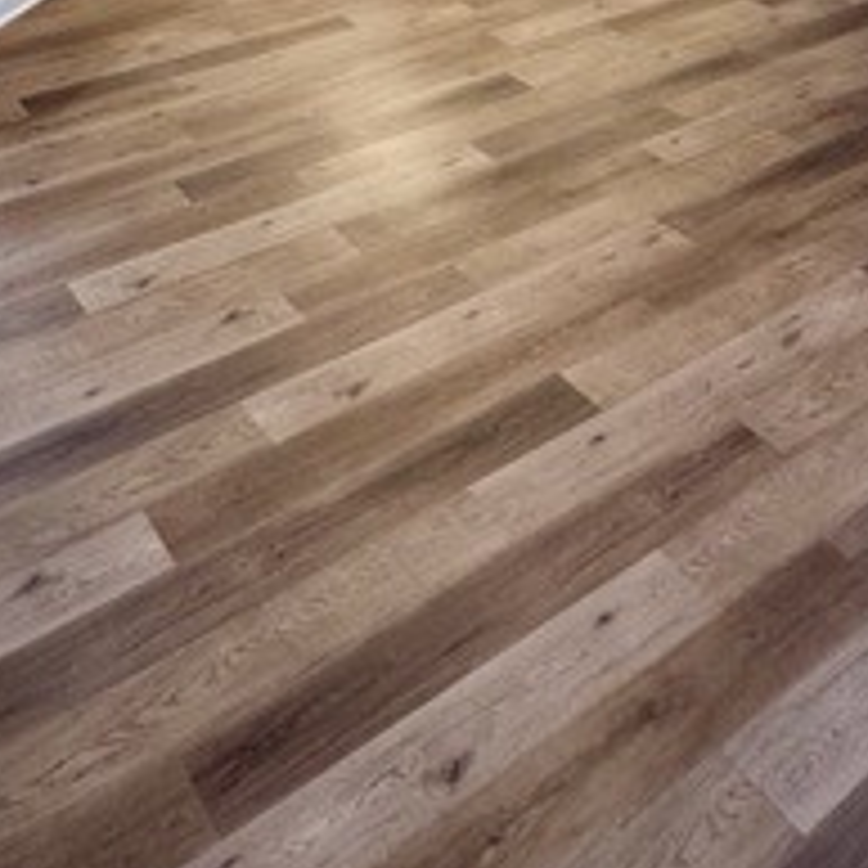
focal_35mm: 41
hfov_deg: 40.2
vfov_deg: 38.5
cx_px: 612
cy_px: 108
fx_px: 1163
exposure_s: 1/60
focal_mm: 2.22
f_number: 2.2
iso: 250
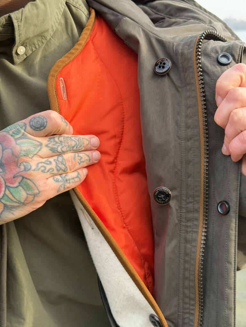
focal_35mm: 48
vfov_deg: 39.7
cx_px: 123
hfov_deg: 30.3
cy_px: 164
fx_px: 455
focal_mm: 6.76
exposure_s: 1/377
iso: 80
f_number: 1.78
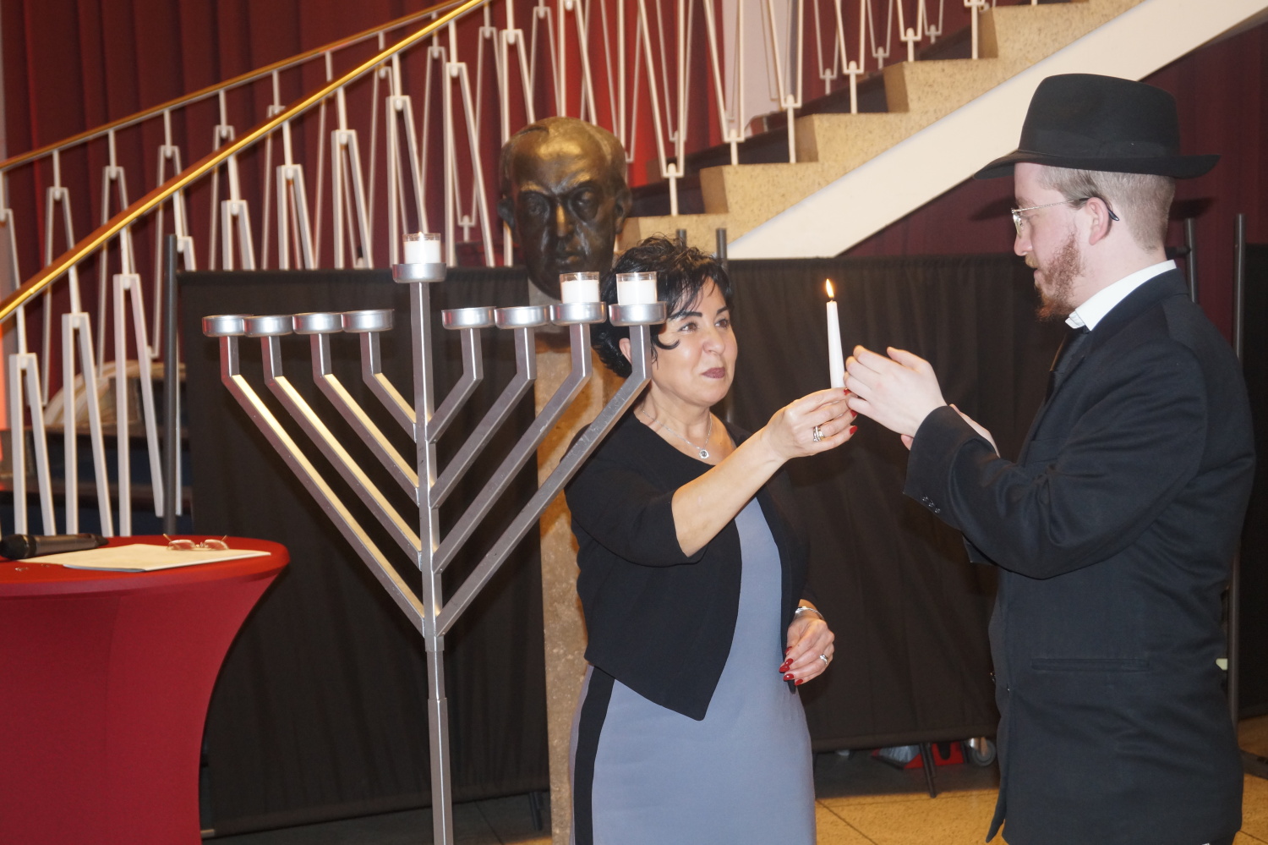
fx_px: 2113
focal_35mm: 60
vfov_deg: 22.6
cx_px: 634
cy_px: 422
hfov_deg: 33.4
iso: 800
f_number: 5
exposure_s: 1/100
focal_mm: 40
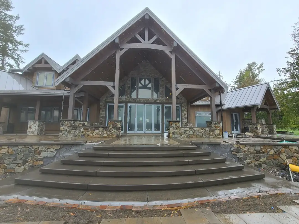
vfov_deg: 89.9
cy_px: 112
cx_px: 150
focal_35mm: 13
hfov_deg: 106.2
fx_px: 112
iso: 50
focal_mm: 2.2
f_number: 2.2
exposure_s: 1/200
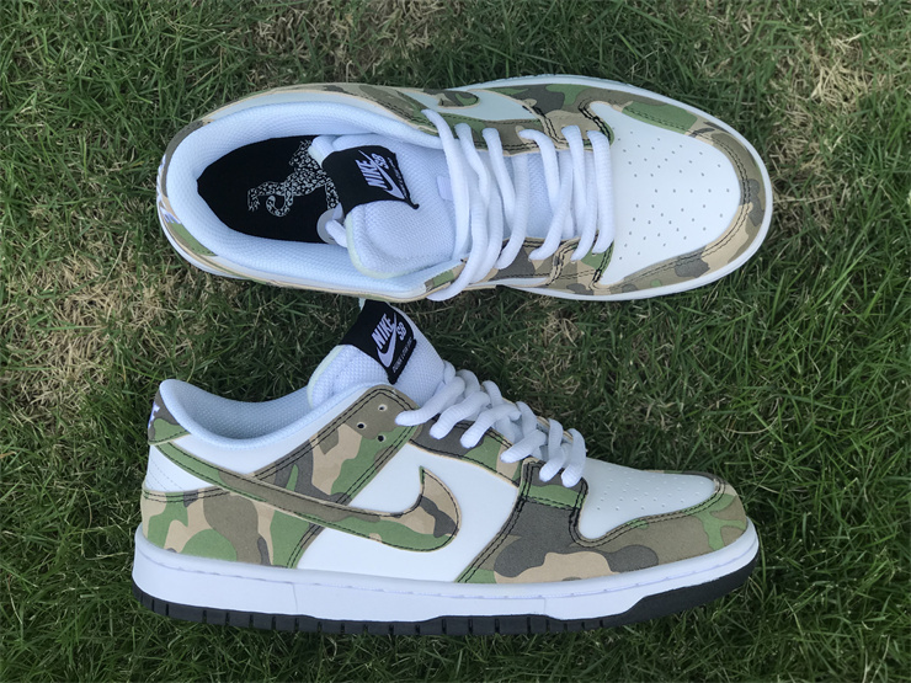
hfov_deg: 33.8
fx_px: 1500
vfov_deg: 25.7
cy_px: 342
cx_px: 456
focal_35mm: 57
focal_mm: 6.6
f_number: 2.8
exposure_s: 1/292
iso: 20
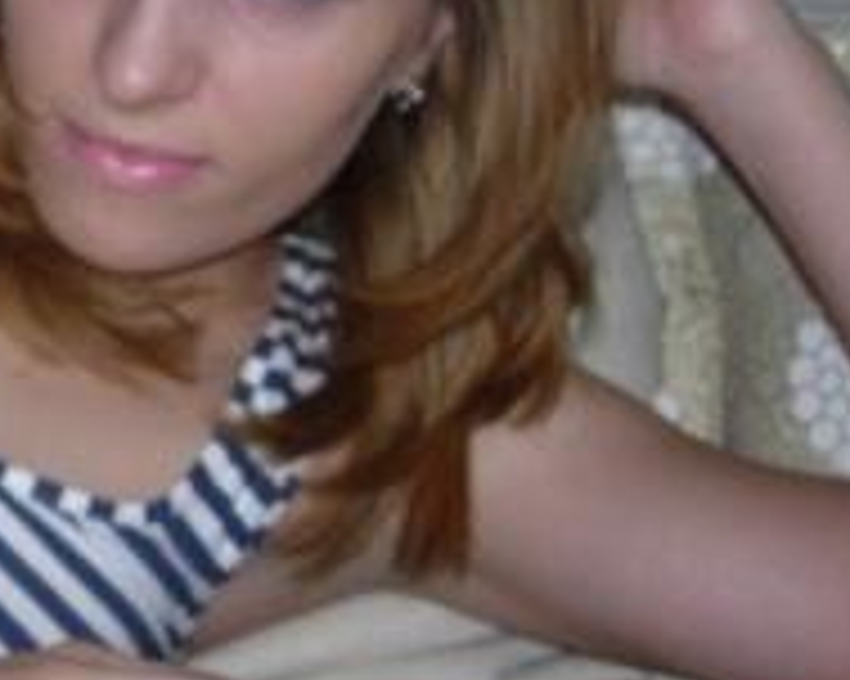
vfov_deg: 17.4
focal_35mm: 88
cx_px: -58
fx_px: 2213
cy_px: 270
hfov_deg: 20.8
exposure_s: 1/64
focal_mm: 7.8
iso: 79
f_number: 2.8
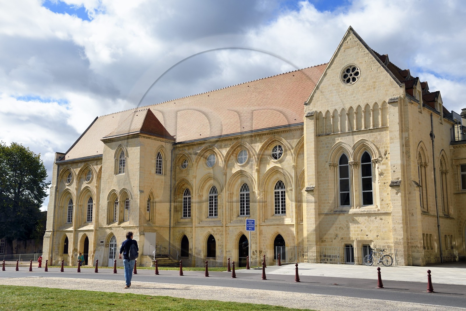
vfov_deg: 33.4
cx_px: 233
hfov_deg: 48.5
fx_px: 518
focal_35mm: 40
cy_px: 156
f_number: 14
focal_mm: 40
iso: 200
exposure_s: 1/250
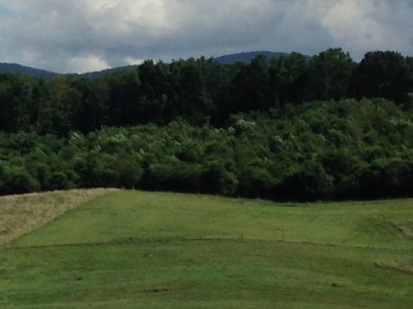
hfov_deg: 11.3
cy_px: 108
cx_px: -233
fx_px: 1992
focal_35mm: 167
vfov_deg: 8.9
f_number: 2.4
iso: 50
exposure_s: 1/2358
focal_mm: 4.12
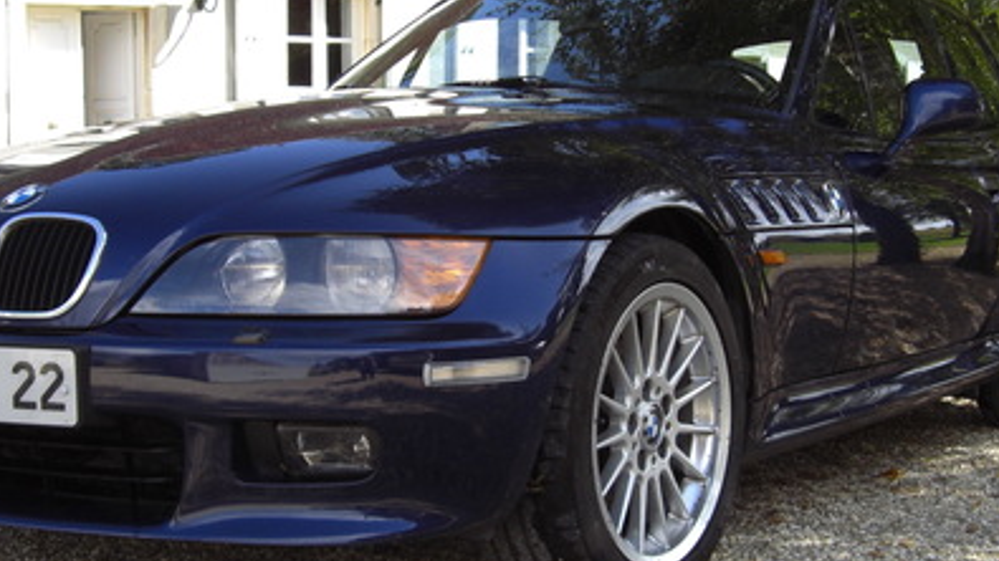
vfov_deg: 18.0
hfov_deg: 31.4
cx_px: 526
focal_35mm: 67
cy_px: 235
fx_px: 1774
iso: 64
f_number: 2.7
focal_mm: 6.2
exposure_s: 1/320
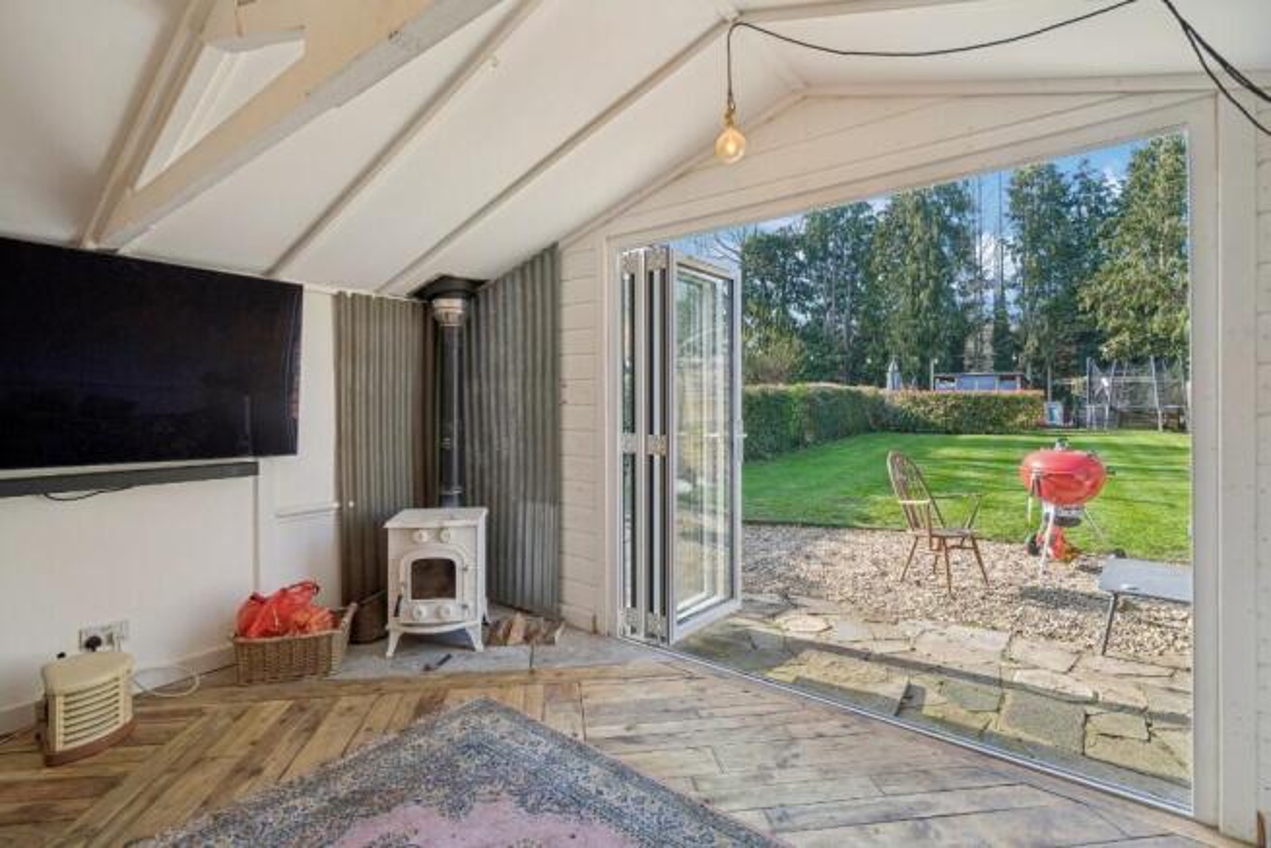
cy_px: 424
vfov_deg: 73.8
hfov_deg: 96.7
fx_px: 565
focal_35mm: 16
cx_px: 636
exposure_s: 1/320
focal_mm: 16
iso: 640
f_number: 5.6
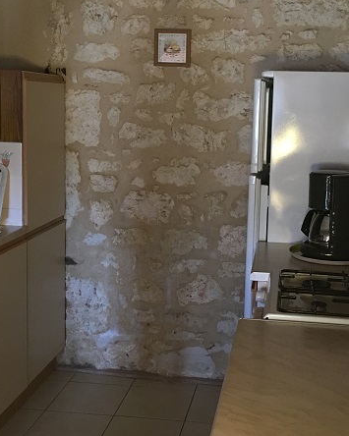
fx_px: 659
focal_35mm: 51
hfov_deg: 29.6
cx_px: 207
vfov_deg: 36.6
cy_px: 183
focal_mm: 4.15
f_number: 2.2
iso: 100
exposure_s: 1/17
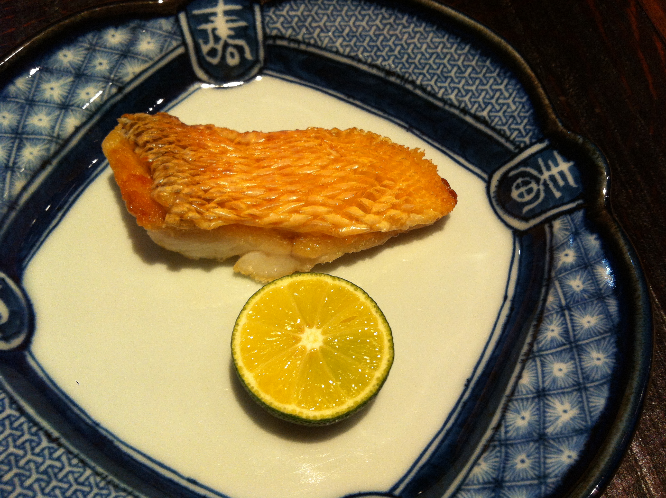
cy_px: 249
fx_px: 672
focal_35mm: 35
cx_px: 333
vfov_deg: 40.6
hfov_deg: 52.7
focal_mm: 3.85
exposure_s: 1/40
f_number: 2.8
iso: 80
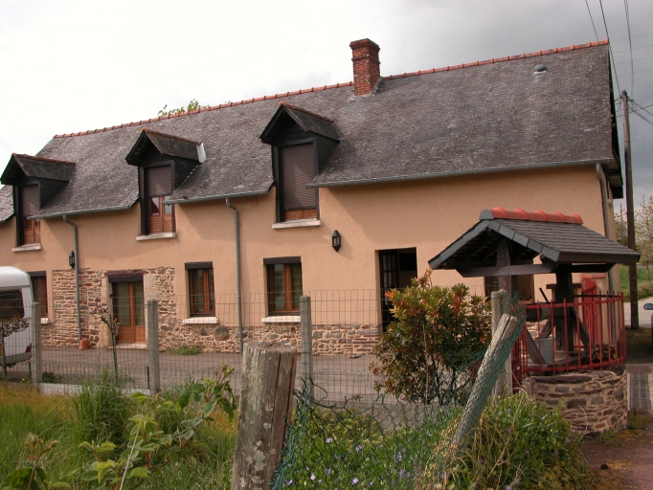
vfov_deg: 40.7
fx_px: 660
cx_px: 326
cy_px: 245
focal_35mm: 35
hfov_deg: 52.6
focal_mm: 8.9
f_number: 5.6
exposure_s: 1/344
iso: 100
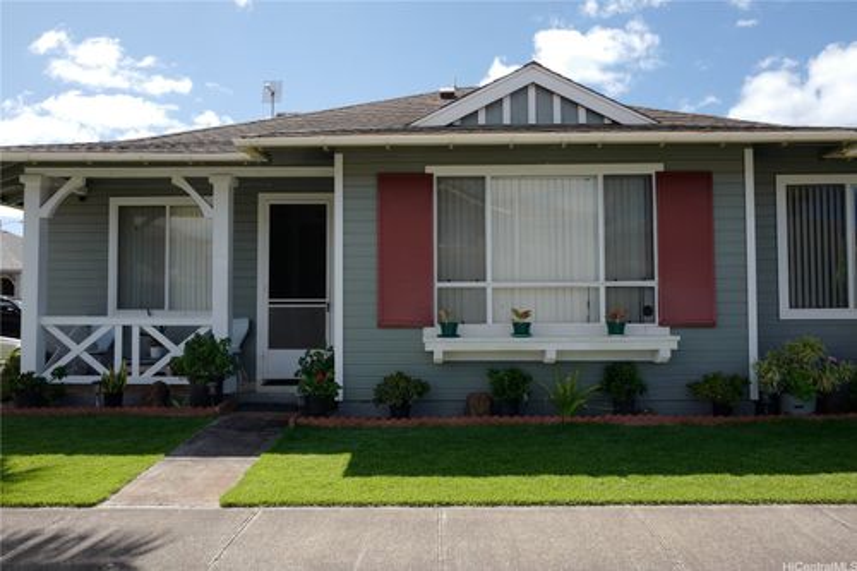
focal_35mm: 28
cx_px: 428
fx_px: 666
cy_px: 286
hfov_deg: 65.5
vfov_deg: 46.4
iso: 400
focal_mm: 28
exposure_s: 1/500
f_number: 9
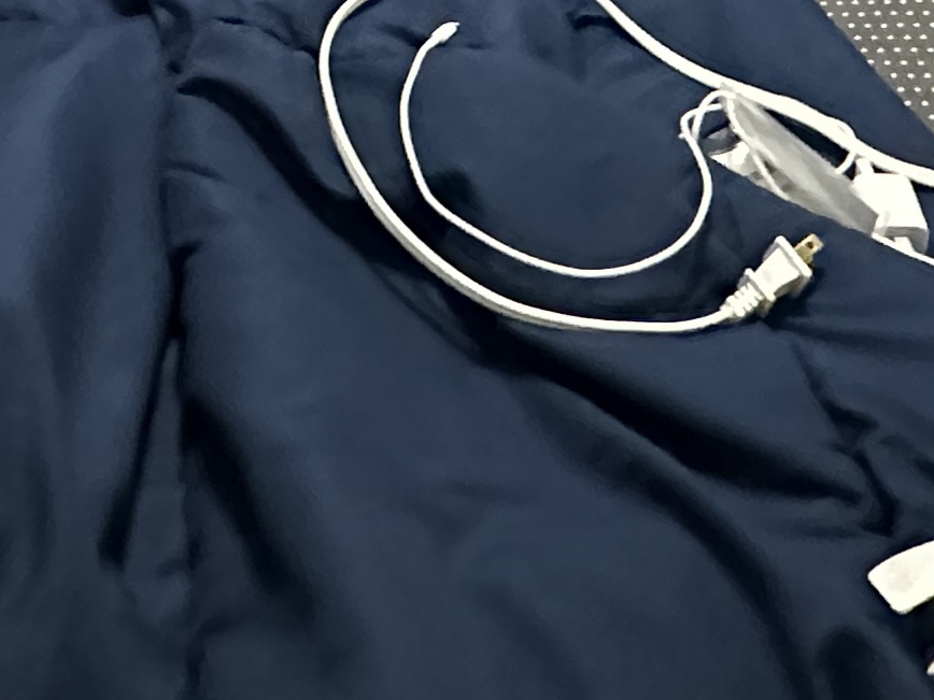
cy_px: -690
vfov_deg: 16.9
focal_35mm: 65
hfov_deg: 28.8
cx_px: 123
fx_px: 1754
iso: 1000
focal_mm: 2.22
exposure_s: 1/40
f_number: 2.2
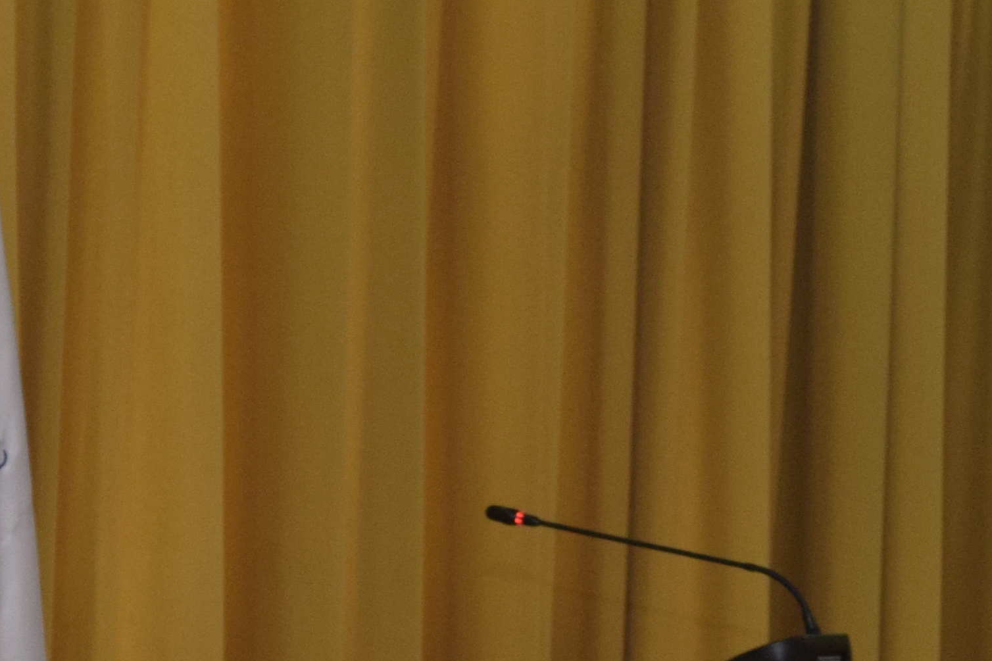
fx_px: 5262
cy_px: 869
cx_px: 589
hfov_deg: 10.8
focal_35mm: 191
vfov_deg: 7.1
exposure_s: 1/50
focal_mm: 32
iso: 800
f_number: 4.5
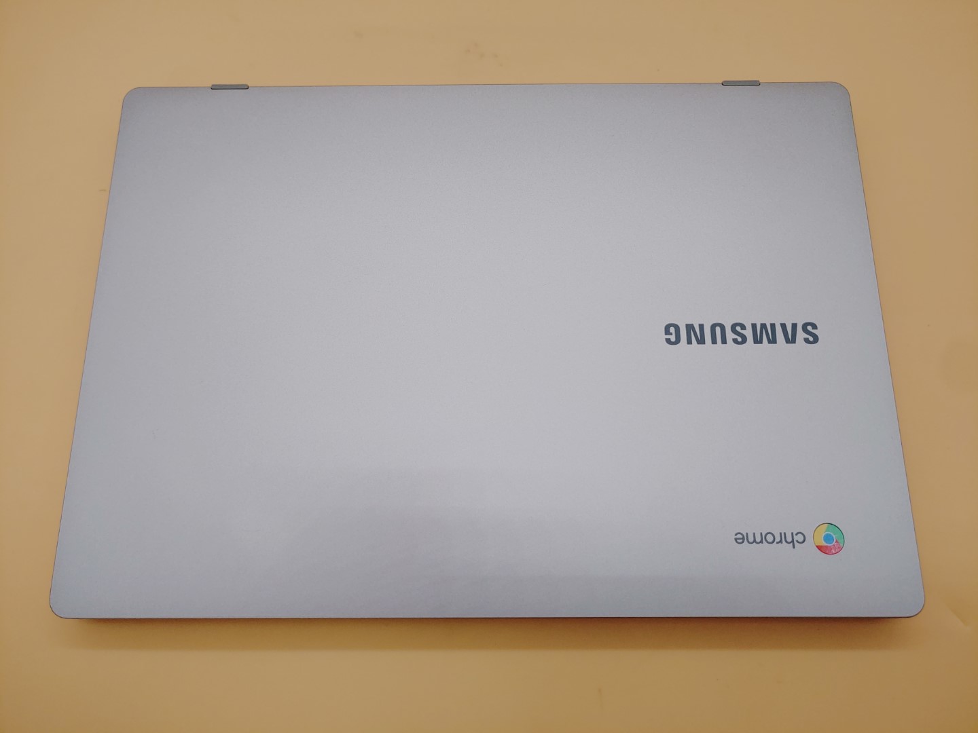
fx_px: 735
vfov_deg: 53.1
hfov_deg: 67.3
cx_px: 489
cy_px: 366
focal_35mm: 26
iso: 50
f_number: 1.8
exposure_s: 1/151
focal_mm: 4.36
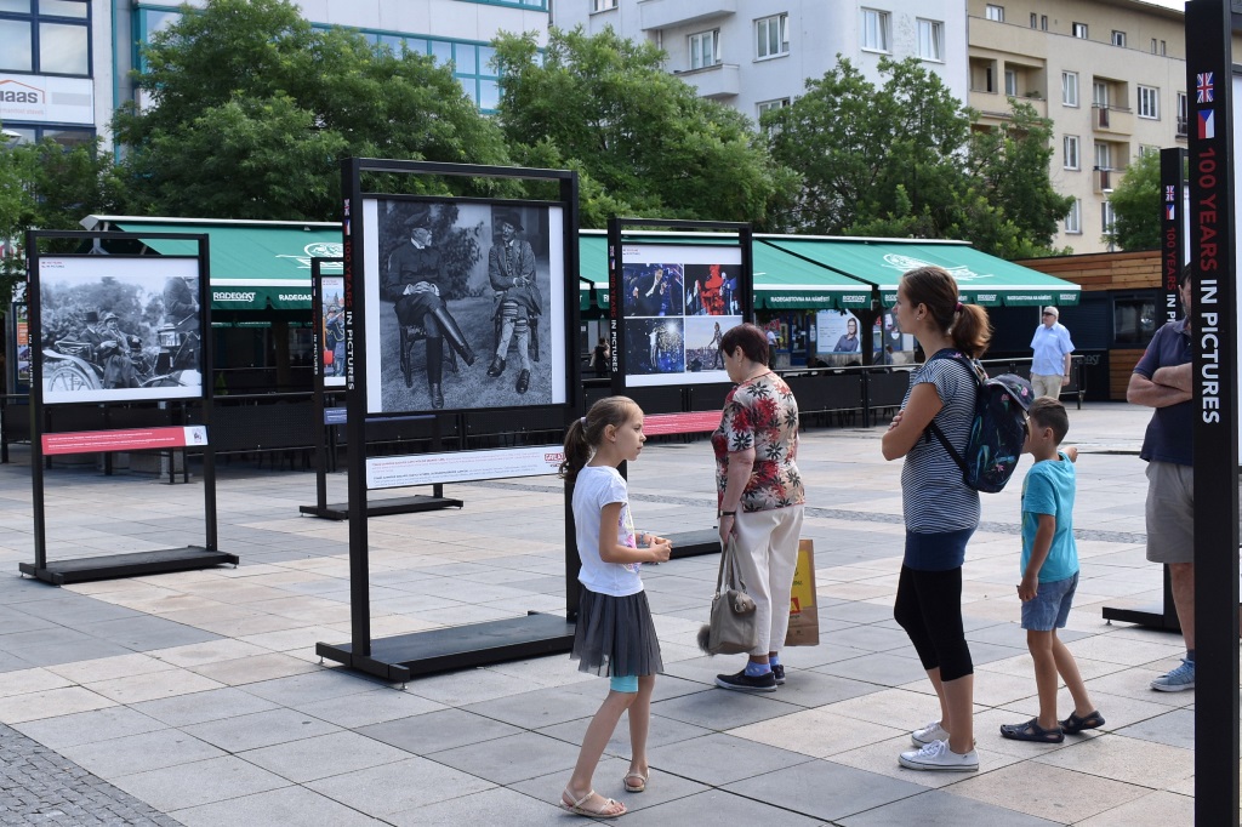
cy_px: 414
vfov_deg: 36.8
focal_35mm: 36
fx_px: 1242
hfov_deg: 53.1
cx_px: 621
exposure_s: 1/250
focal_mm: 24
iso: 200
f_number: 7.1
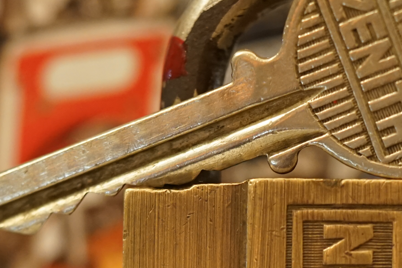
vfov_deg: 4.5
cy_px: 247
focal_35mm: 306
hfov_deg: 6.7
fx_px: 3416
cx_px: 342
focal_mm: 90
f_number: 2.8
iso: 1600
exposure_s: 1/100
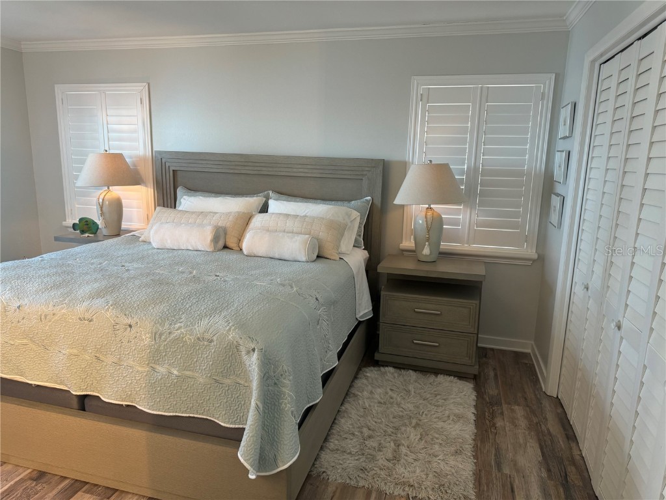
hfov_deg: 71.6
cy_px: 250
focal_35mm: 24
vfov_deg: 56.8
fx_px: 462
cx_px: 333
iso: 125
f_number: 1.78
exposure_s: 1/60
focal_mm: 6.76
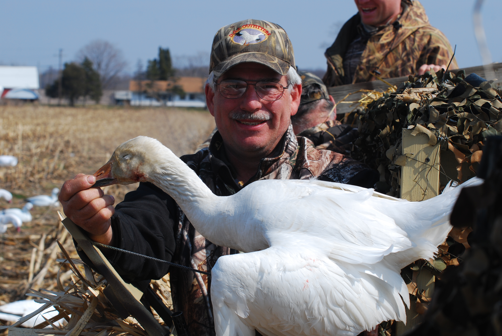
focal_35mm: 105
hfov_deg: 19.4
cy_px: 168
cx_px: 251
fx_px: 1466
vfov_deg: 13.1
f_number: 14
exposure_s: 1/160
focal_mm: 70
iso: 100
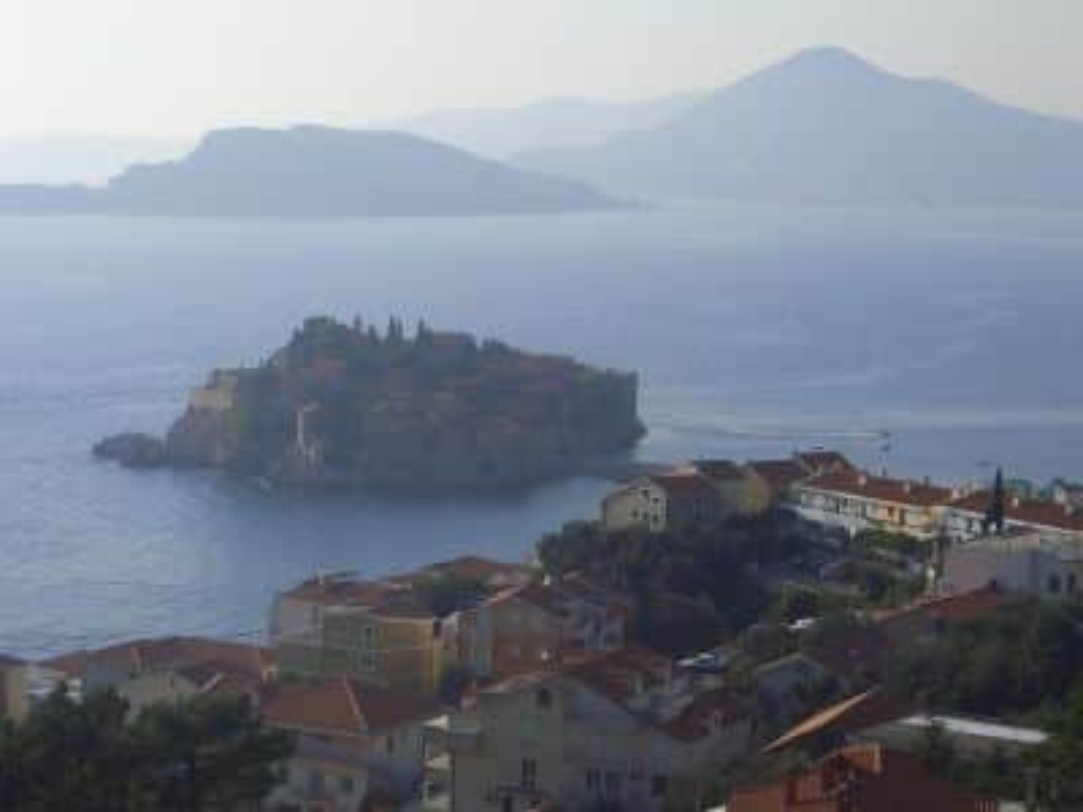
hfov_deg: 23.3
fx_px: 2628
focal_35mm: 84
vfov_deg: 17.6
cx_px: 542
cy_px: 406
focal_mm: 17.2
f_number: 6.8
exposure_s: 1/320
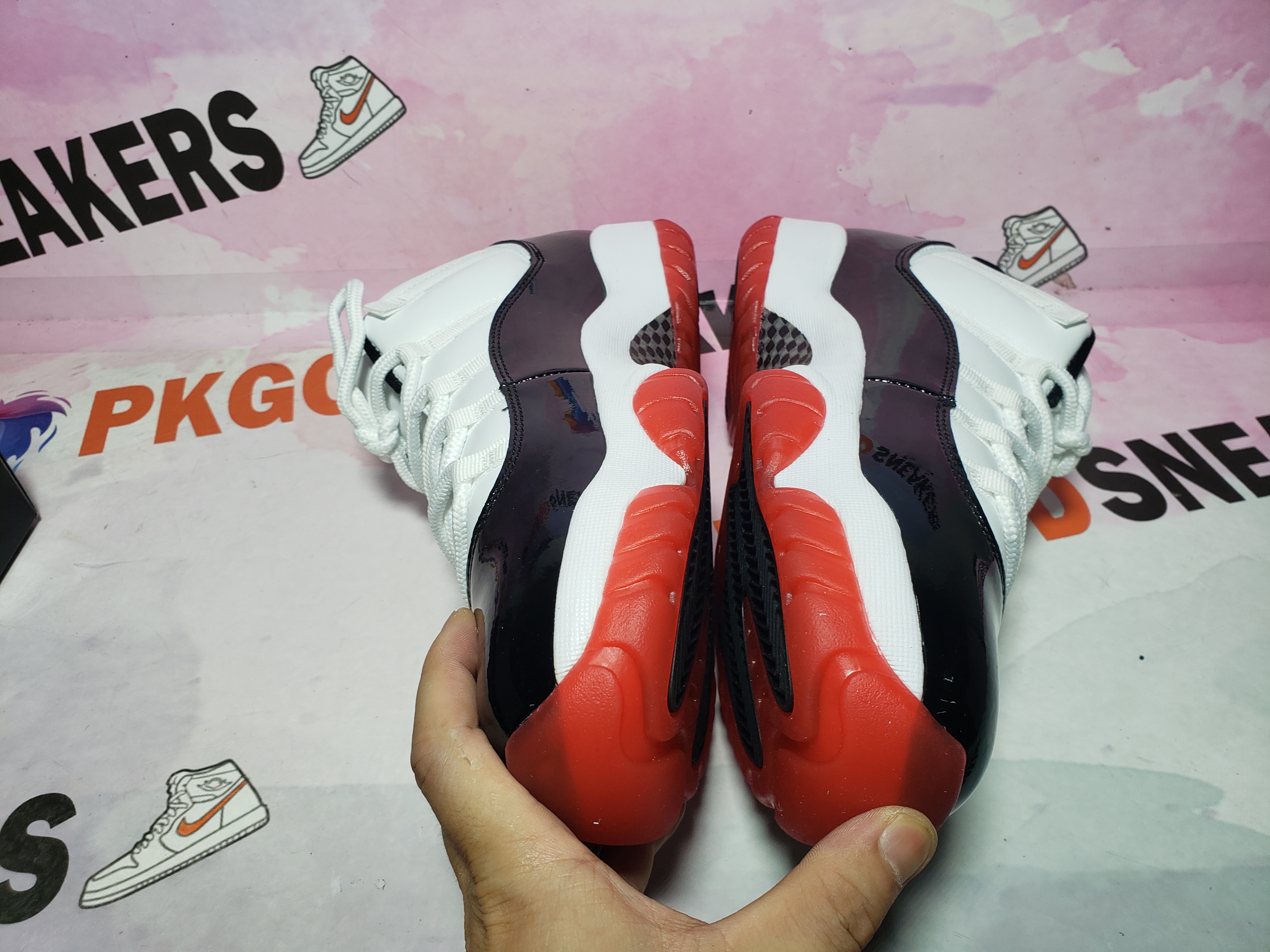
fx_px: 954
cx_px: 635
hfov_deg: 67.3
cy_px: 476
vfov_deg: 53.1
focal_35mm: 26
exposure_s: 1/243
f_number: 2.4
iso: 50
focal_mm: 4.3
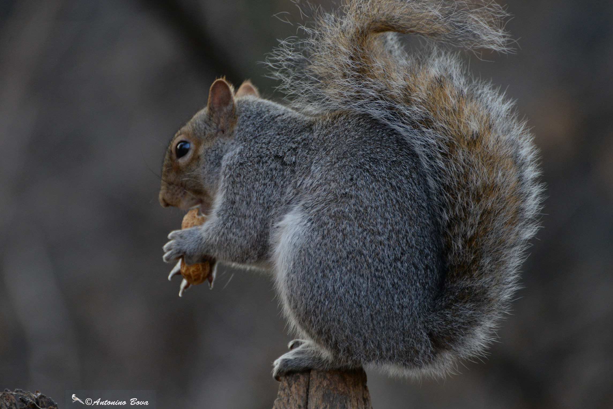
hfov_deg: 6.5
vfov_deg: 4.4
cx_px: 300
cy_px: 201
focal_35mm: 315
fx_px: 5365
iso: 2000
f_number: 5.6
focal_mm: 300
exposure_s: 1/640
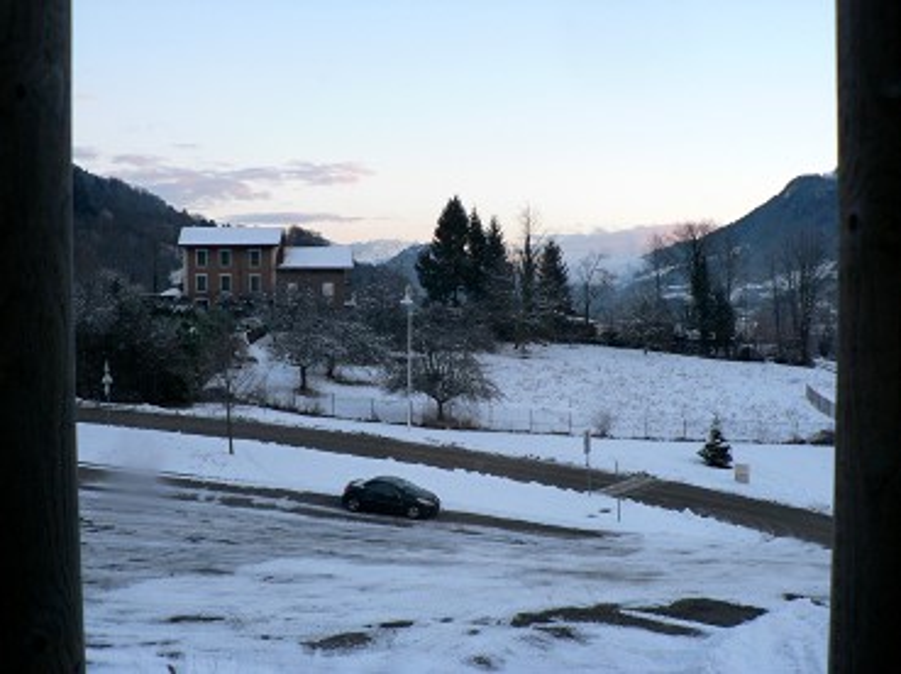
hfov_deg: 51.4
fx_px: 936
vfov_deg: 39.6
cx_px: 450
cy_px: 337
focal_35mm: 36
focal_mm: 6
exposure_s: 1/30
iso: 80
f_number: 2.8
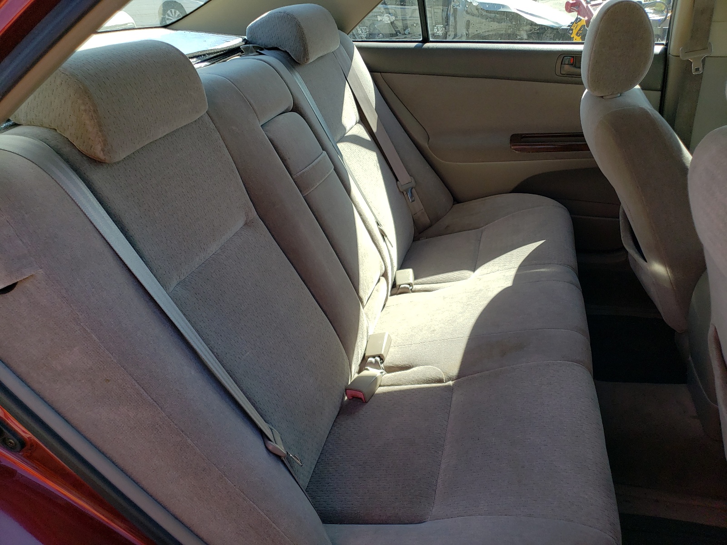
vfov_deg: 53.1
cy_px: 272
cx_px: 364
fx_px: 546
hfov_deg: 67.3
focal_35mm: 26
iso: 50
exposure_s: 1/909
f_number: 1.5
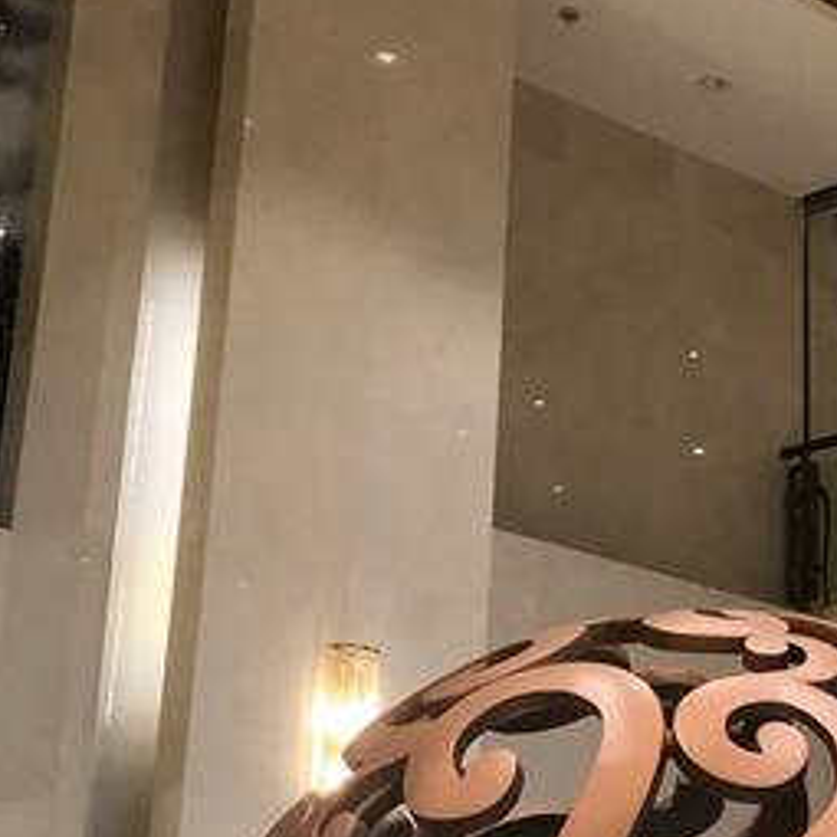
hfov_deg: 17.7
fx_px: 2654
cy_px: 181
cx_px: 729
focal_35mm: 97
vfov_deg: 17.8
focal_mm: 4
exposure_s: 1/25
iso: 40
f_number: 1.8
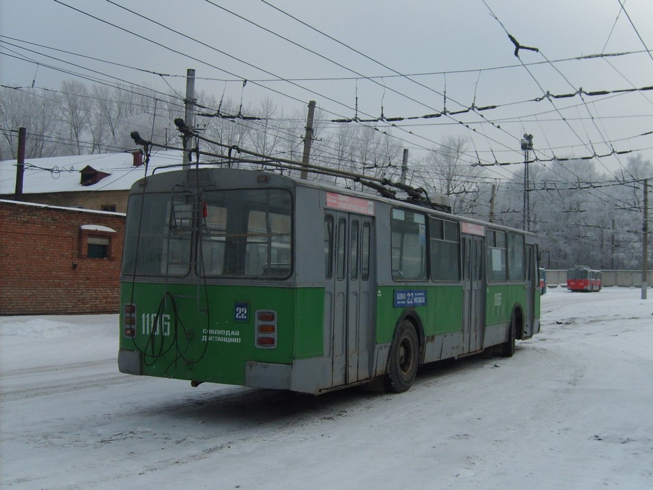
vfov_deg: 40.7
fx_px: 660
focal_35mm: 35
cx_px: 326
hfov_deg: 52.6
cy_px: 245
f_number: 2.8
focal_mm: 5.8
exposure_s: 1/500
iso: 50
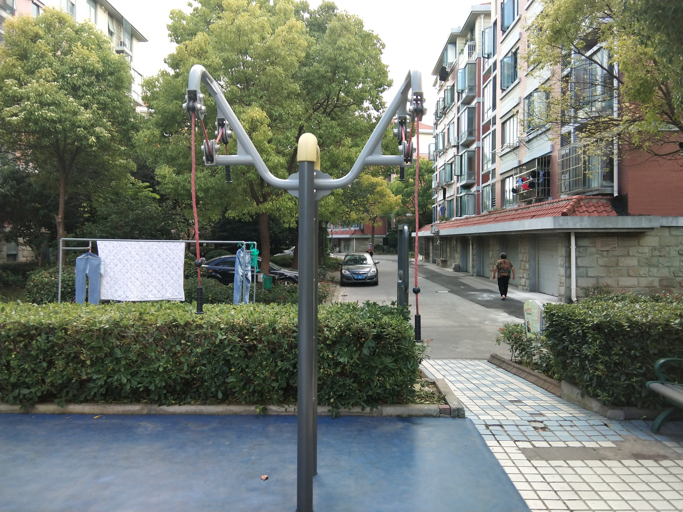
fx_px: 612
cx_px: 342
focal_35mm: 31
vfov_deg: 45.4
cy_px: 256
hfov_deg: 58.4
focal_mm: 3.69
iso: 50
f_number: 2.2
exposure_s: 1/114
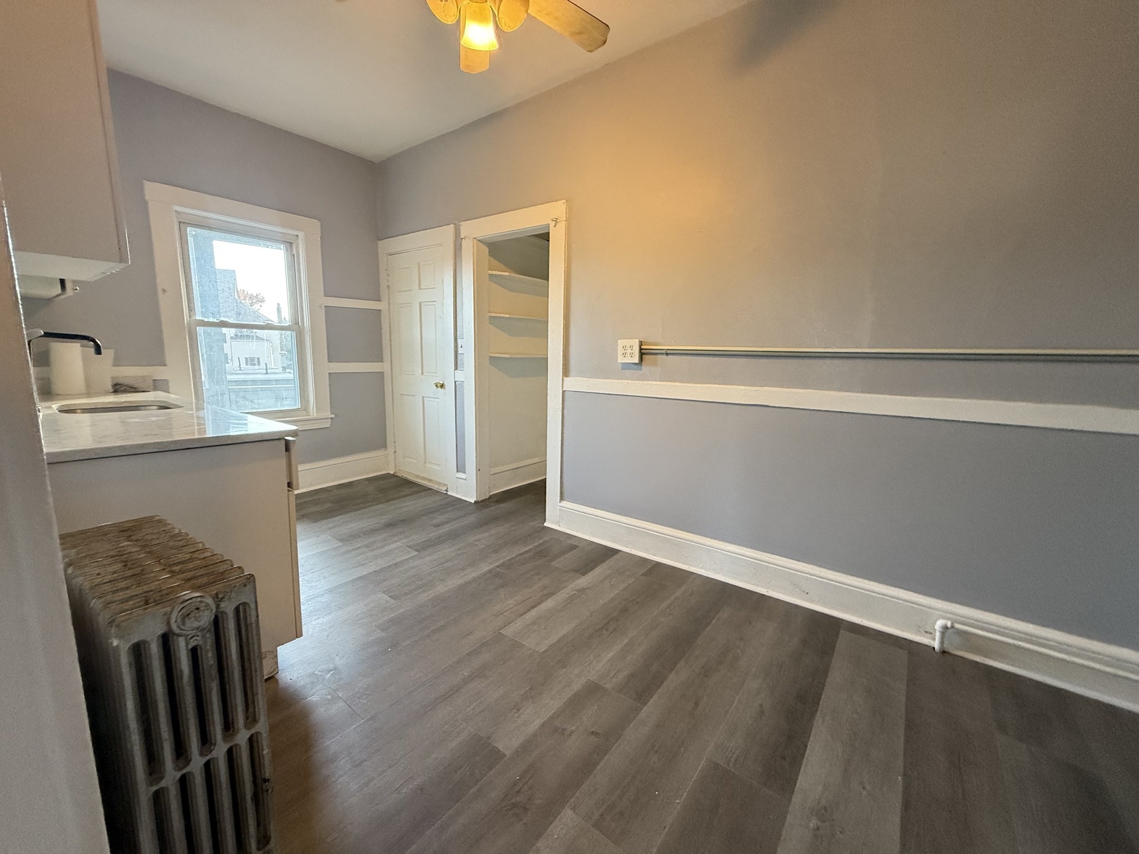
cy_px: 427
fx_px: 461
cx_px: 570
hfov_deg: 102.1
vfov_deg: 85.7
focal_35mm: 14
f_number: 2.2
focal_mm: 2.22
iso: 500
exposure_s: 1/120
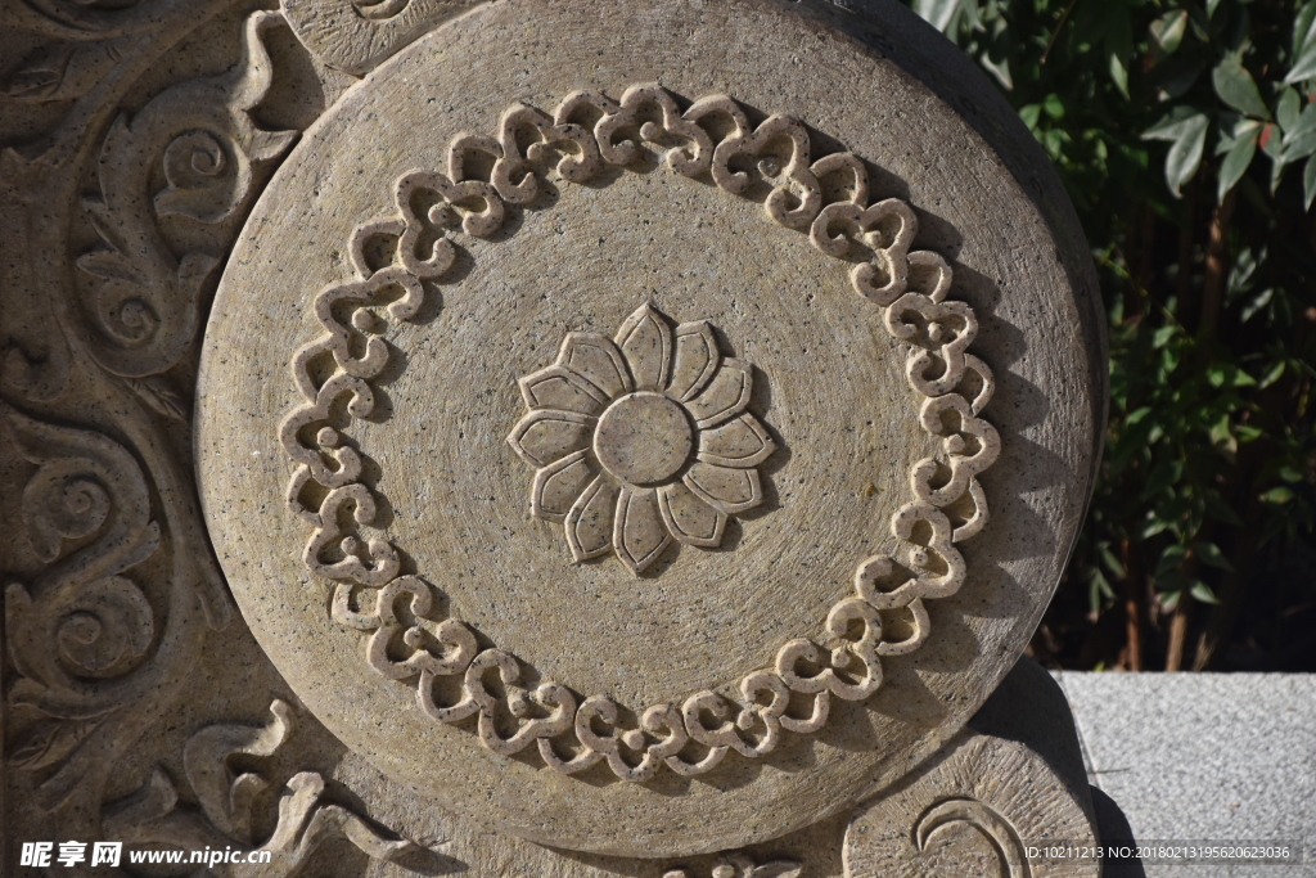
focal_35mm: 183
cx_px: 658
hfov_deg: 11.2
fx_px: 6690
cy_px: 439
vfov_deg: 7.5
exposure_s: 1/500
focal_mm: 122
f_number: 8
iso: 280
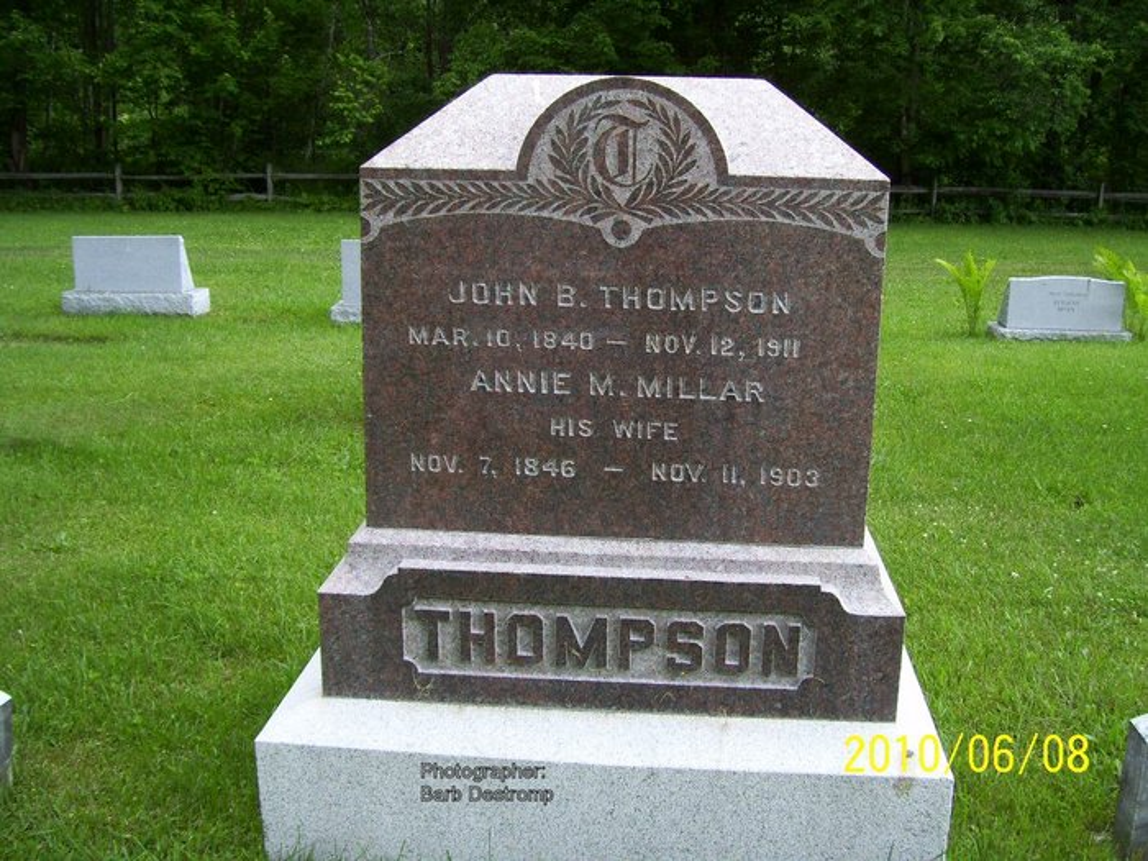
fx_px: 1194
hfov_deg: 51.4
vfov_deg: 39.7
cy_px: 430
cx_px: 574
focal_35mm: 36
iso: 80
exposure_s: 1/100
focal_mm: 6
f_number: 2.7
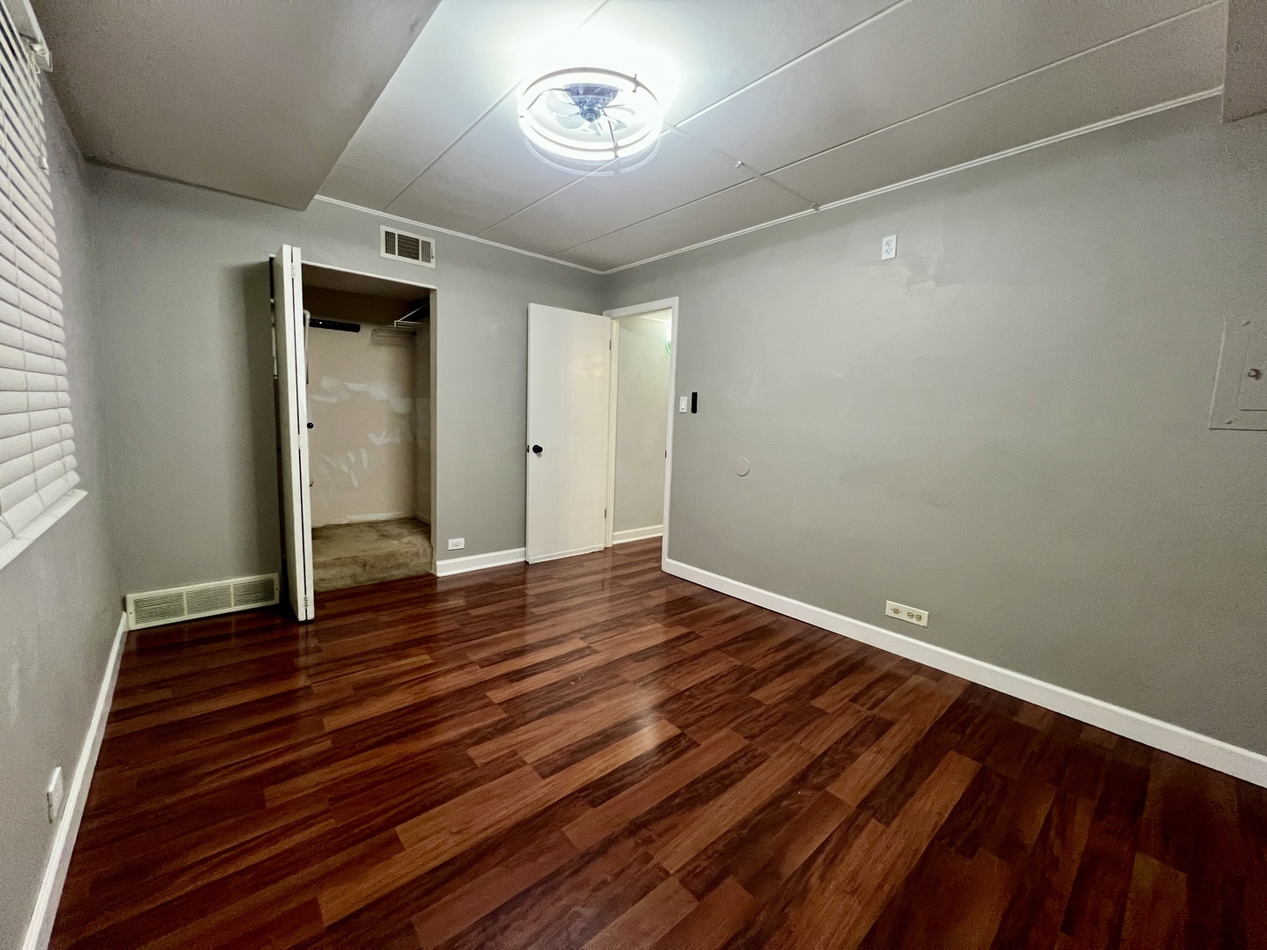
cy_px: 475
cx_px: 634
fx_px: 476
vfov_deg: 89.9
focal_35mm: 13
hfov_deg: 106.2
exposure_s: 1/60
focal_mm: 1.57
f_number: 1.8
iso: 400
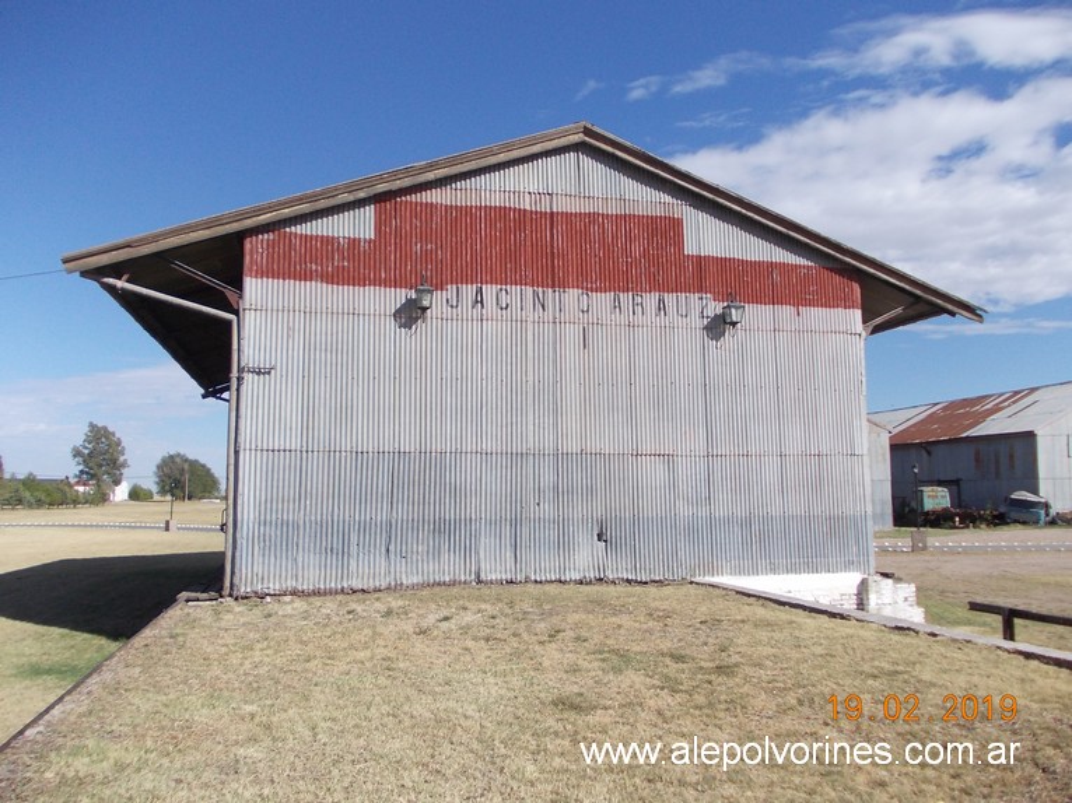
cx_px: 536
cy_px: 402
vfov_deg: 49.7
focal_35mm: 28
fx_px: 867
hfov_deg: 63.5
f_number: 5.4
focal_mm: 4
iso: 80
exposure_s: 1/500
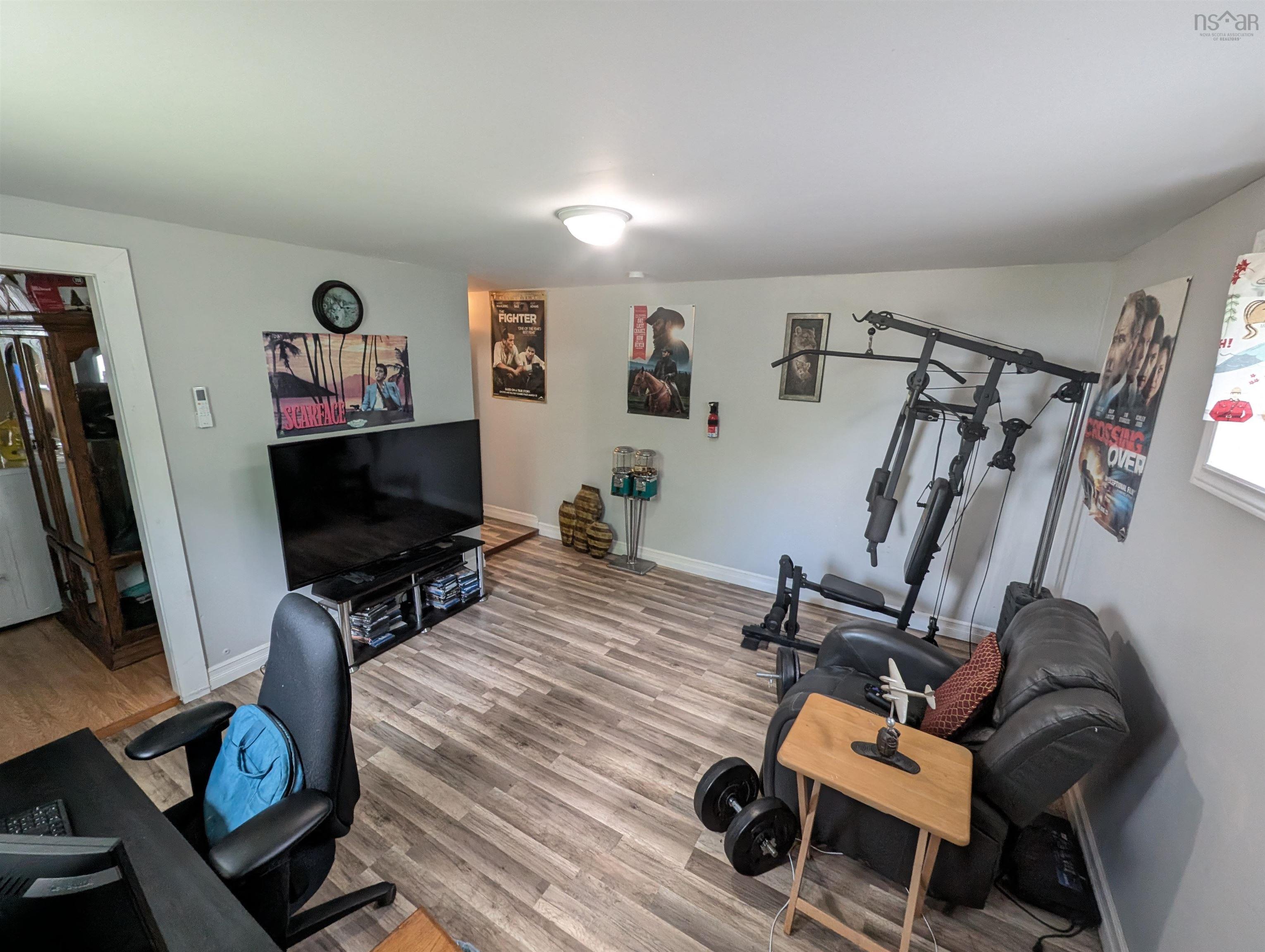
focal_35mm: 13
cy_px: 476
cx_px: 632
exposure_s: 1/30
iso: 312
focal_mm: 1.95
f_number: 2.2
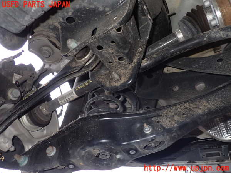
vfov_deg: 46.8
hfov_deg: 60.0
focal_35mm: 30
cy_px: 86
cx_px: 116
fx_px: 200
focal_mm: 5.4
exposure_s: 1/30
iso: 320
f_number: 6.3
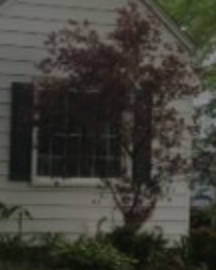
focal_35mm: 153
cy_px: 190
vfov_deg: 12.6
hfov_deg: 8.7
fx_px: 1223
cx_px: -382
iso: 50
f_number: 2.4
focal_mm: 4.12
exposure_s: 1/291
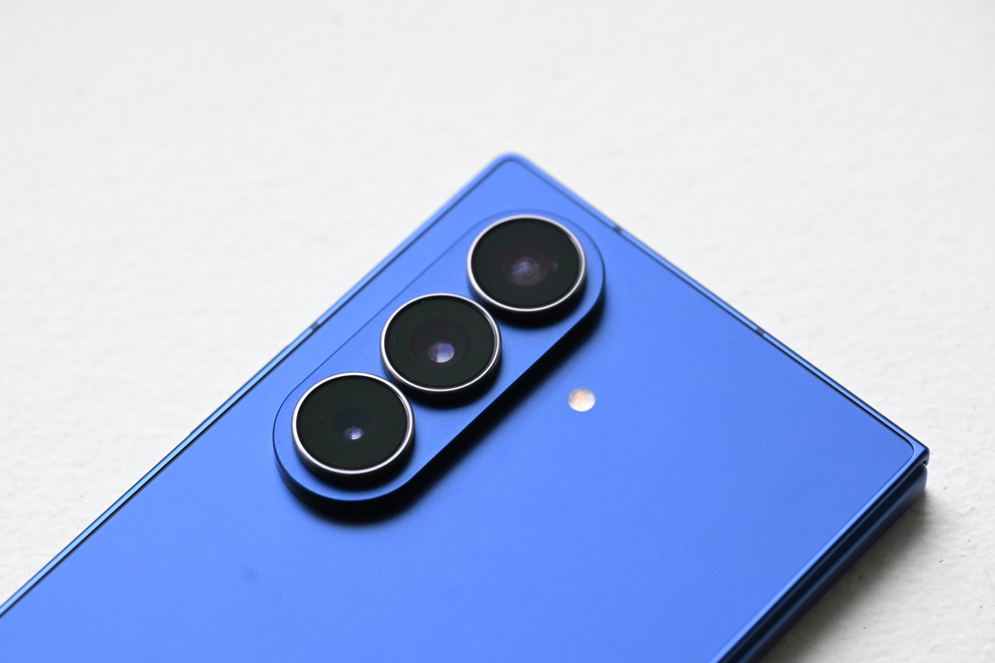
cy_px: 340
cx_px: 438
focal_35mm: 143
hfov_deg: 14.3
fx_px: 3952
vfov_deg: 9.6
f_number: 6.3
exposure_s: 1/60
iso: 1000
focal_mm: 120
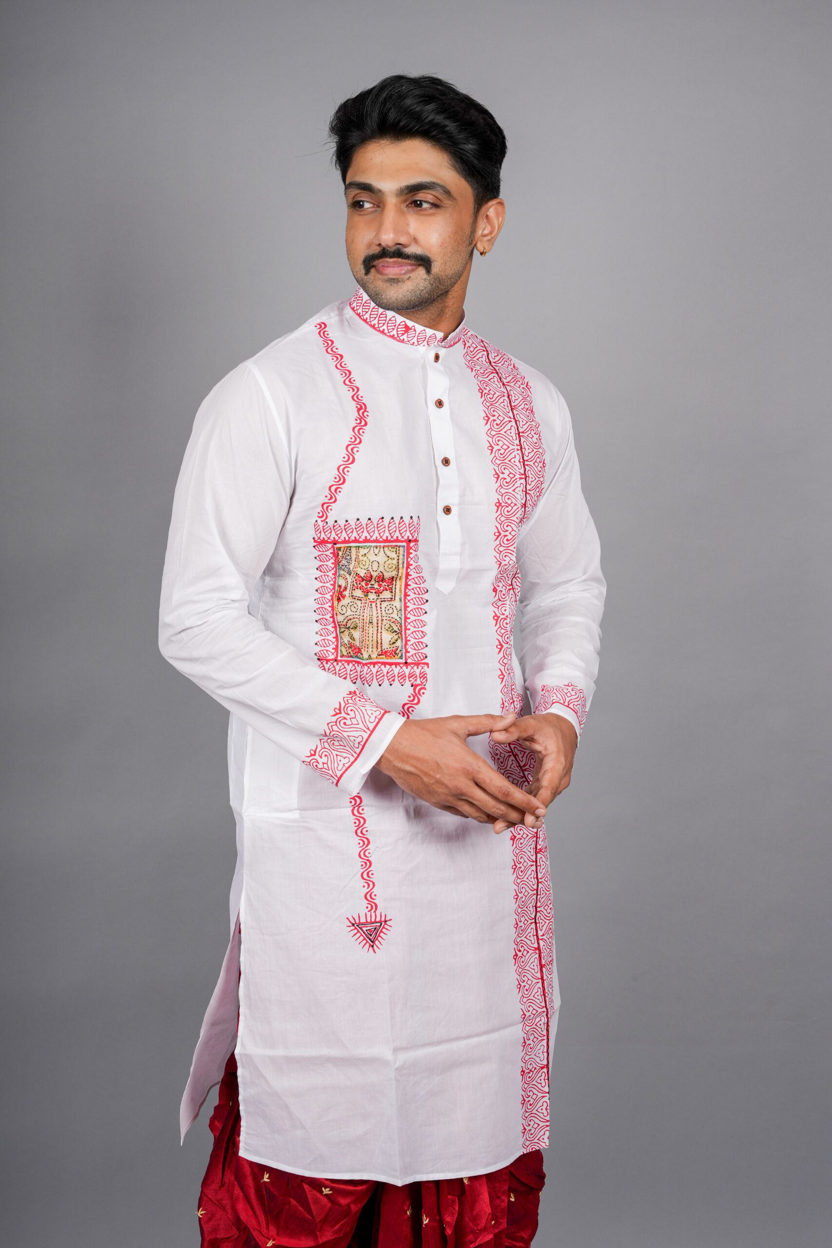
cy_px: 624
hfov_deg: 27.0
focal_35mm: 50
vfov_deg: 39.6
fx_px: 1733
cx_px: 416
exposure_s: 1/160
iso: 100
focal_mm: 50
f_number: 9
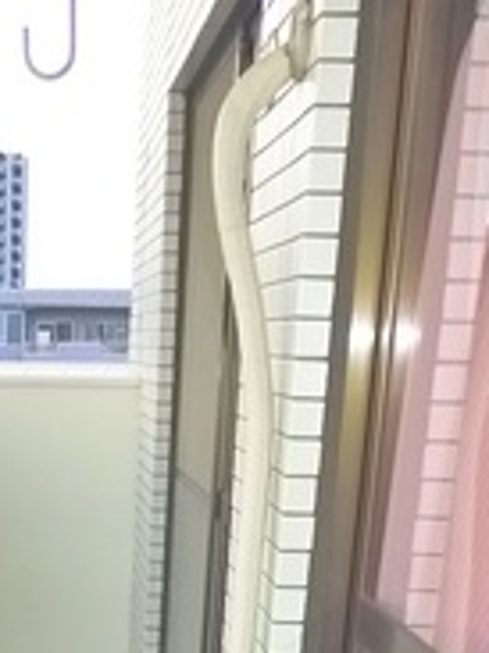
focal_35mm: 92
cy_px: 1024
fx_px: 1735
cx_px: -48
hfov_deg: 15.6
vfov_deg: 18.5
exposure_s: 1/125
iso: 400
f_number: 2
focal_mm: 5.1
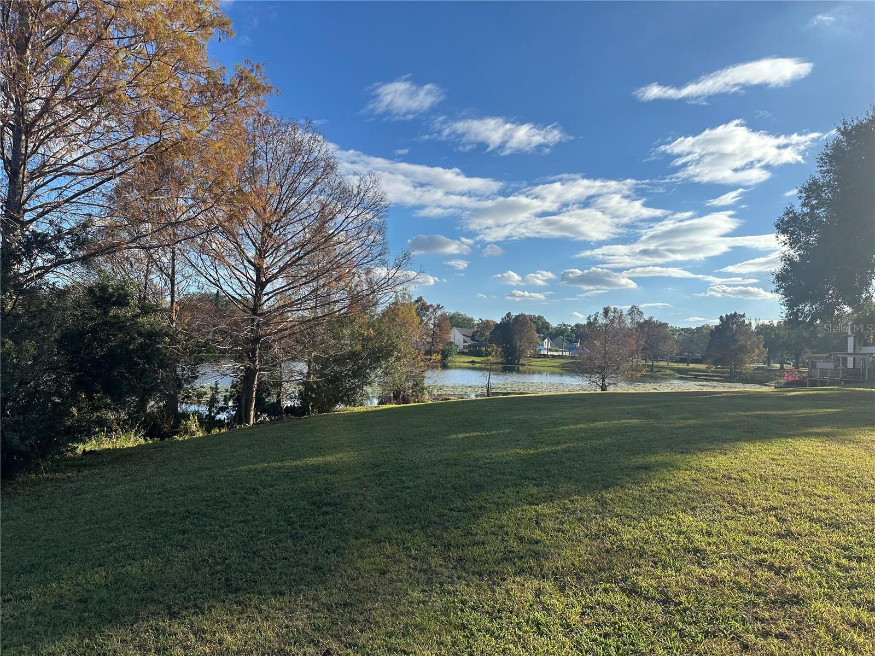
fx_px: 607
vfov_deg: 56.8
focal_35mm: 24
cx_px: 438
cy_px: 328
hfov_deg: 71.6
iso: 80
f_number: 1.78
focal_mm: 6.86
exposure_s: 1/5848
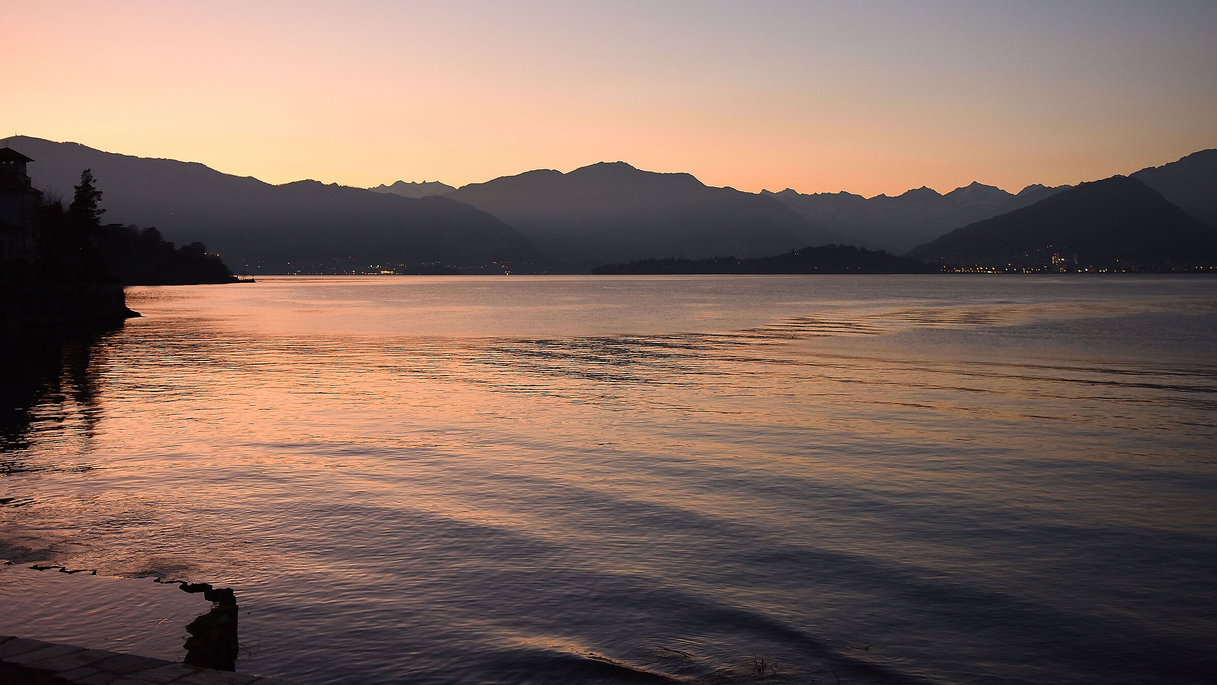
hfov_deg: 51.0
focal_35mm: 40
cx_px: 612
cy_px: 280
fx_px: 1276
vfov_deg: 30.0
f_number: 1.8
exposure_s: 1/80
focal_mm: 25
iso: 640
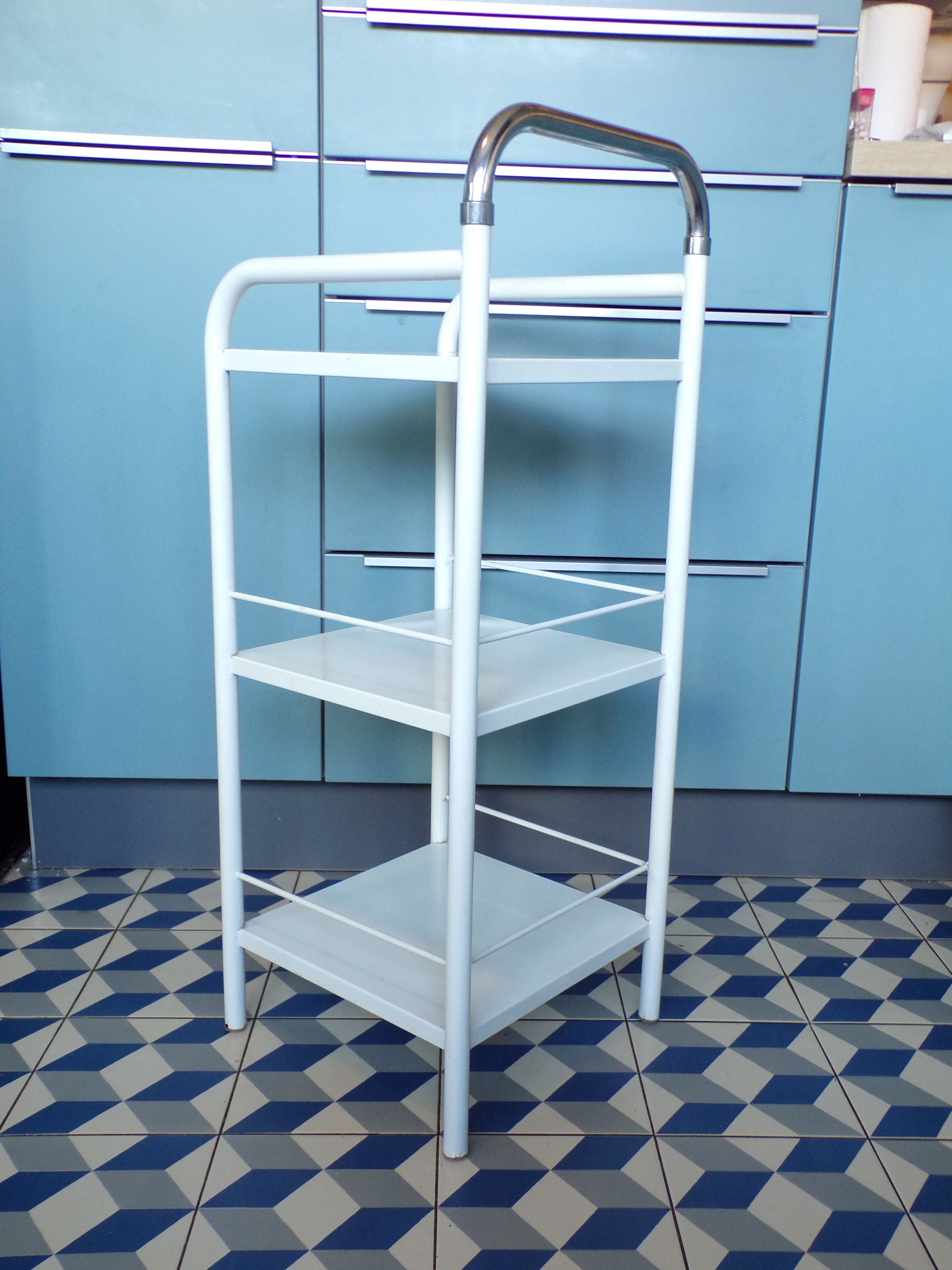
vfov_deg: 56.8
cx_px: 476
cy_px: 635
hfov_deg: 44.2
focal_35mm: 32
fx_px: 1173
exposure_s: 1/25
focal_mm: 5.8
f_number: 3.2
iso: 200
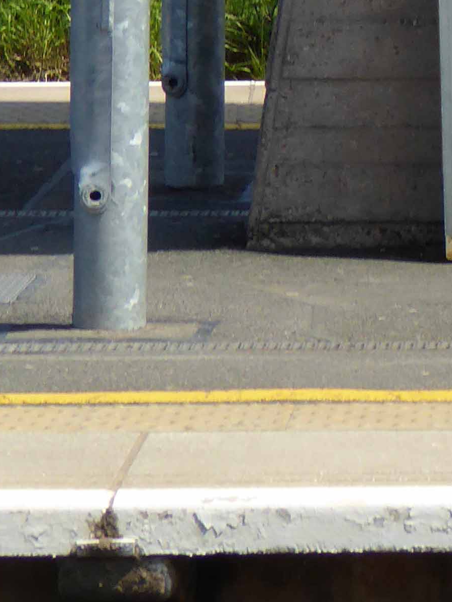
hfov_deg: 4.6
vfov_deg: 6.0
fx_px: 5643
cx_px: 550
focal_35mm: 324
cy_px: -445
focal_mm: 13.2
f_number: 4.6
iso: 100
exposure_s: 1/400
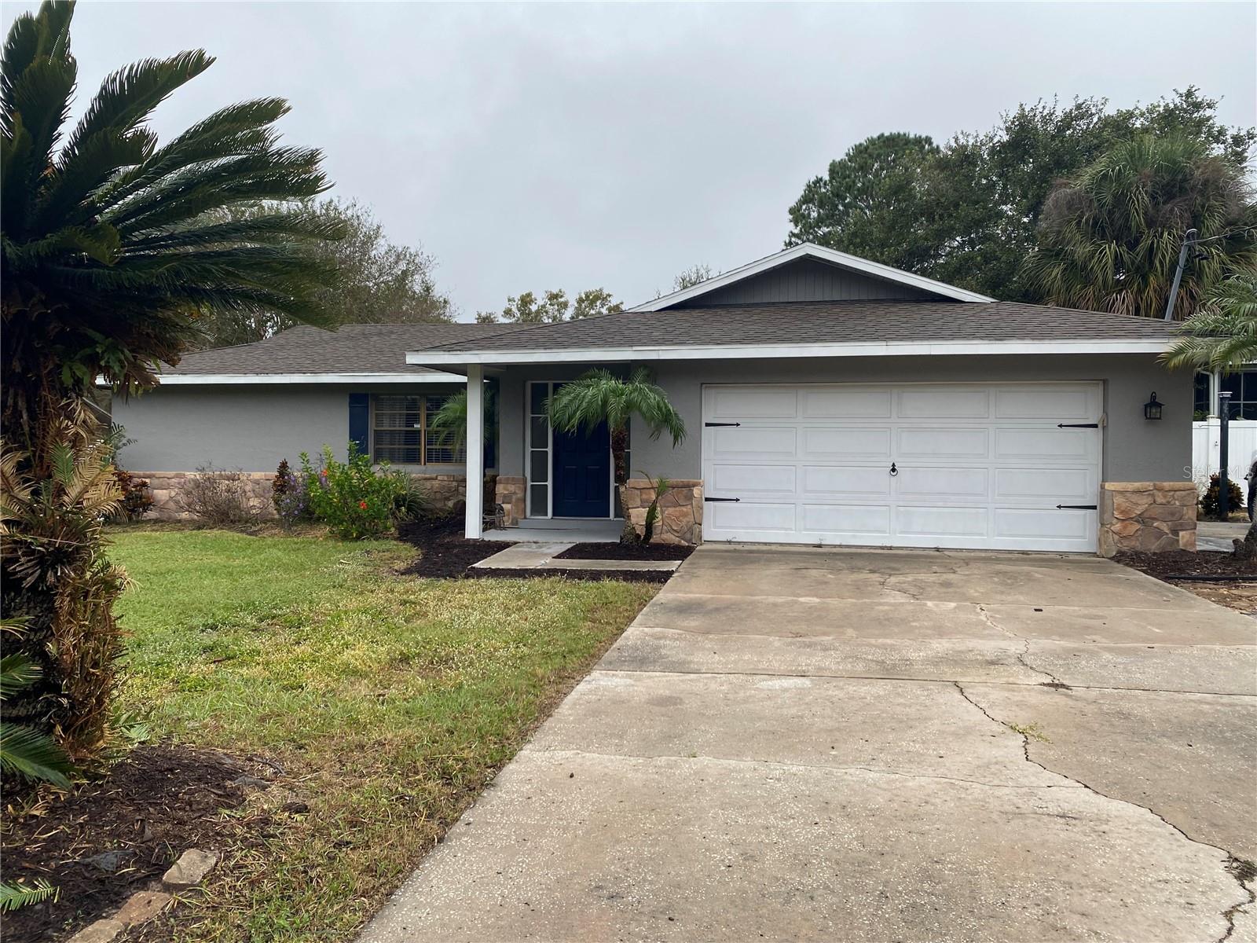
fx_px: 944
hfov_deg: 67.3
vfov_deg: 53.1
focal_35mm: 26
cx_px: 628
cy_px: 472
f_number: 1.8
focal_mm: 4.25
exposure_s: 1/613
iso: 32
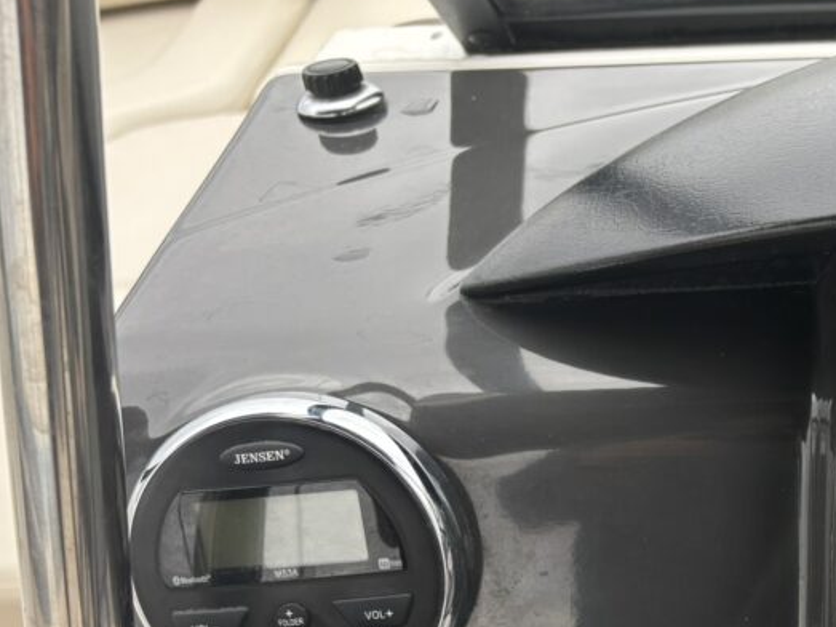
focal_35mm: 53
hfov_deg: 33.8
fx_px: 1280
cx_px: 787
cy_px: 614
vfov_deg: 26.2
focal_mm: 5.96
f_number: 1.6
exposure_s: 1/390
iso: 50
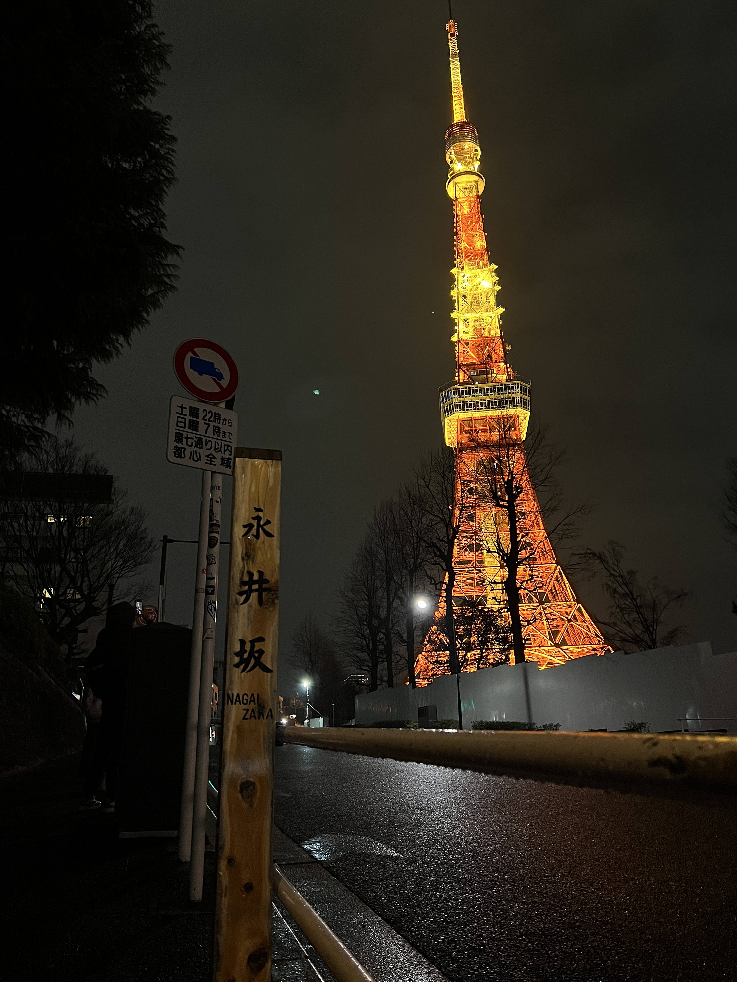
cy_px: 491
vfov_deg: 67.3
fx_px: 738
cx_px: 368
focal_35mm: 26
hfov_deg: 53.1
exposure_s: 1/50
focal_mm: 5.7
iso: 400
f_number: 1.5
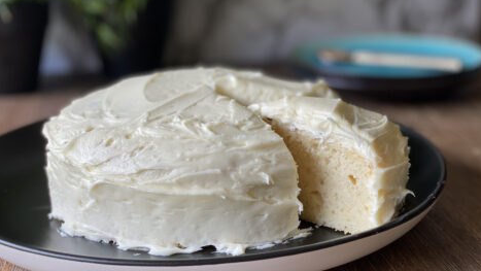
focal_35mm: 57
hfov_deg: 36.6
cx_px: 241
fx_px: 727
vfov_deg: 21.1
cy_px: 156
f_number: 2
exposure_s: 1/122
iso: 32
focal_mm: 6
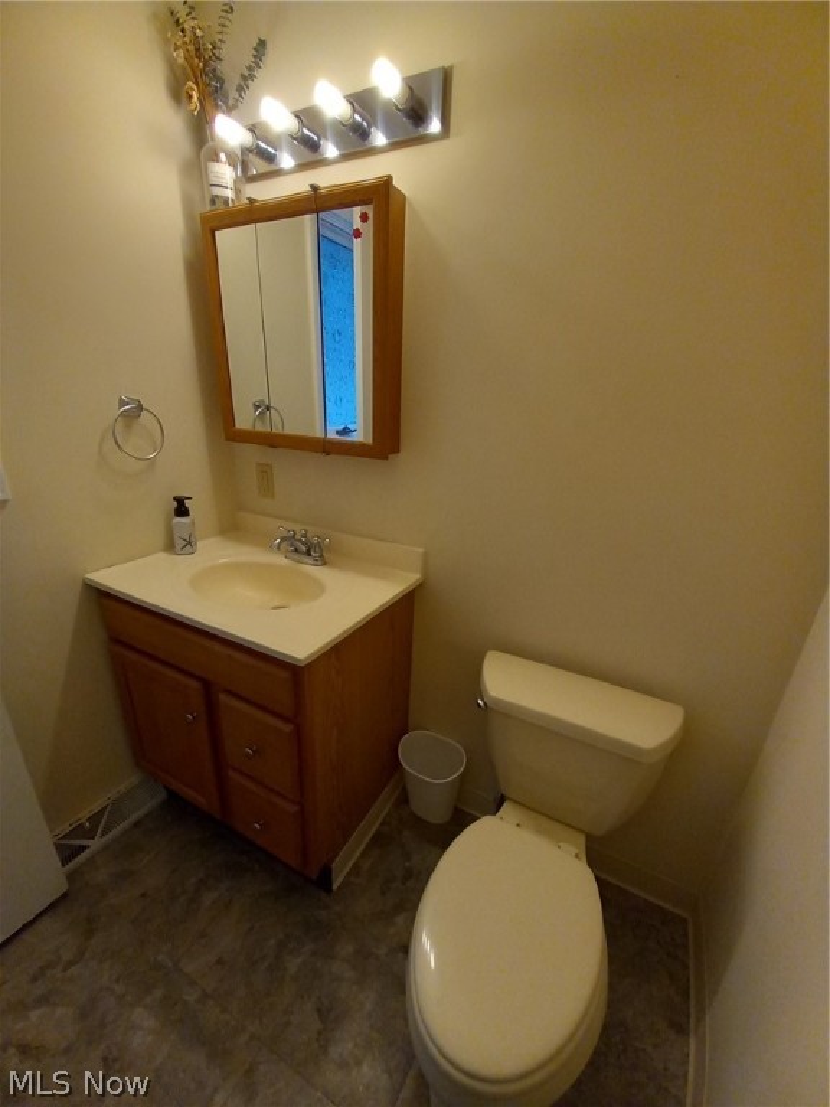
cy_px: 554
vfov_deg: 106.2
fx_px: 416
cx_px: 415
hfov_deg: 89.9
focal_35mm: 13
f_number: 2.2
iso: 100
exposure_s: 1/60
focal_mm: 1.13
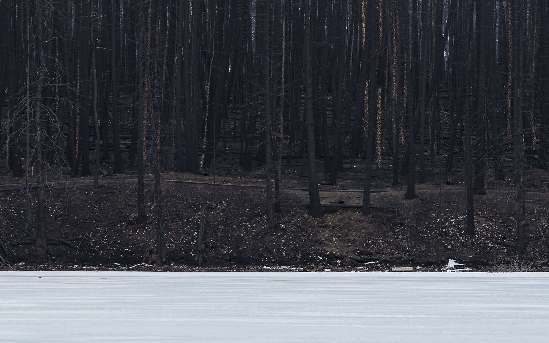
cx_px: 215
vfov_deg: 3.9
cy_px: 192
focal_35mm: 334
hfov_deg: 6.3
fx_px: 4996
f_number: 5.6
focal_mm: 200
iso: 100
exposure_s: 1/250
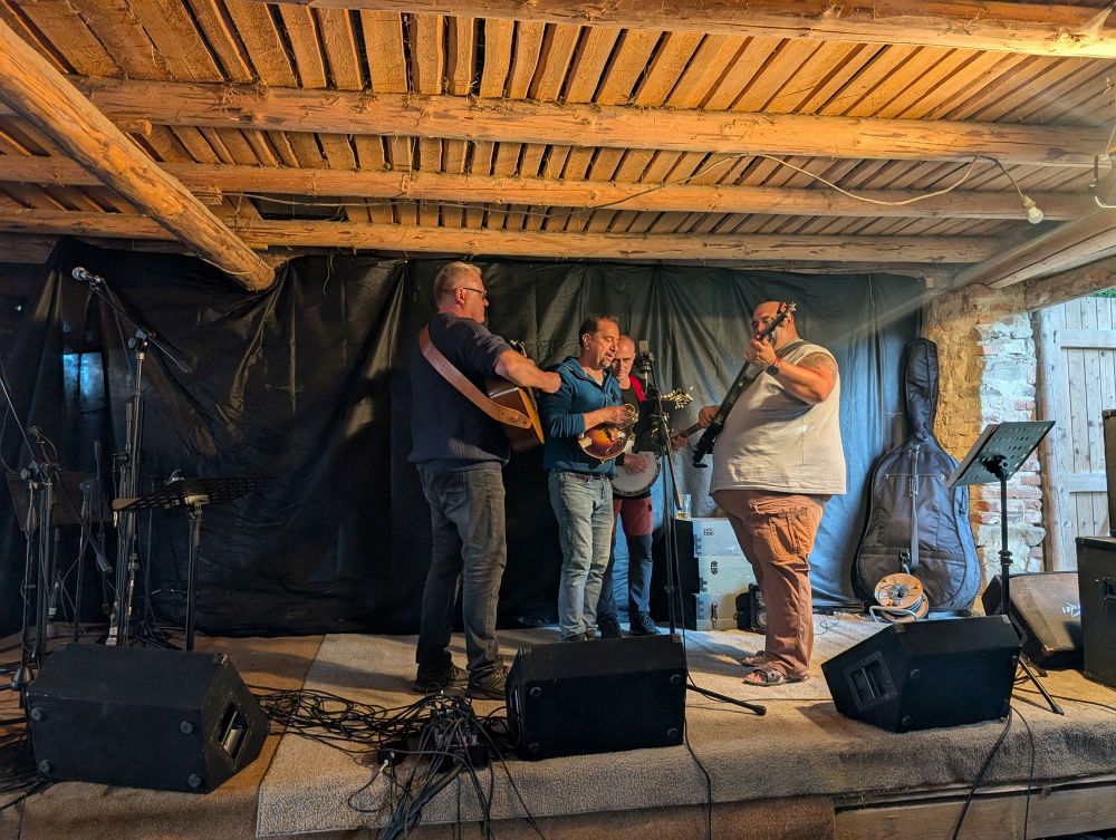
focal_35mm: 24
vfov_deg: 56.9
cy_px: 420
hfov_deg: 71.5
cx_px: 558
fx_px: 775
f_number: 1.68
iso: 139
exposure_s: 1/100
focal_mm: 6.9
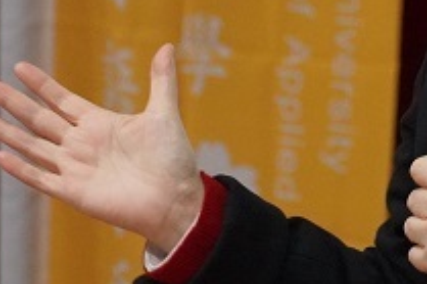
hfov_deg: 3.3
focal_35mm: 621
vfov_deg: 2.2
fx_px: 7360
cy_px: 22
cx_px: 515
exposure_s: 1/125
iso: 6400
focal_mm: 120
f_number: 5.6
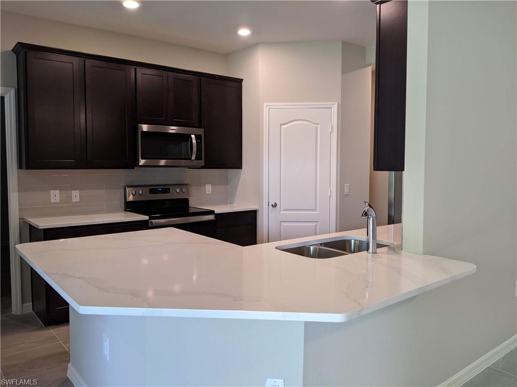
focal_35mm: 27
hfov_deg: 65.3
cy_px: 194
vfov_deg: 51.4
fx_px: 403
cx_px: 258
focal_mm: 4.44
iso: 64
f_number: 1.8
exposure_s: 1/40
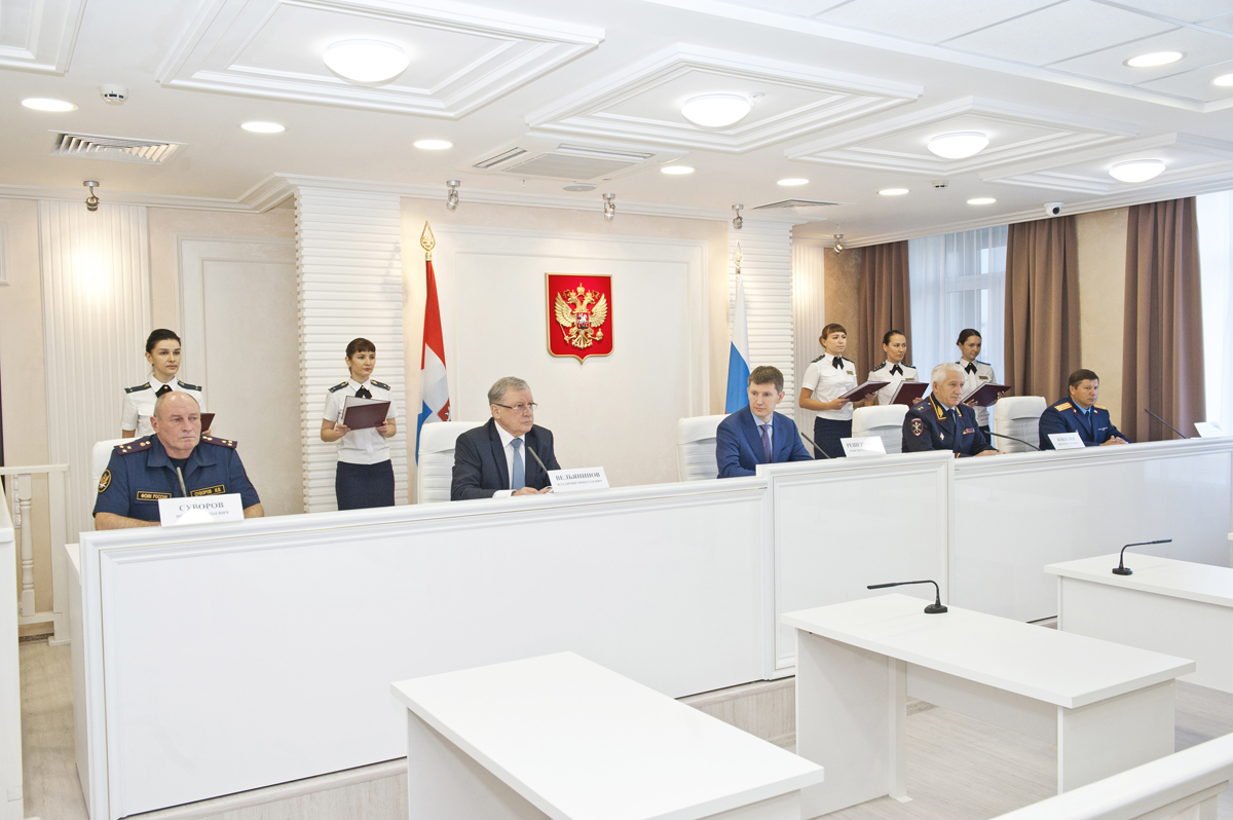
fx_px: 1061
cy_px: 410
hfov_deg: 60.3
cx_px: 616
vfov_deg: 42.3
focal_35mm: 31
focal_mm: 31
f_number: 5.6
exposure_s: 1/125
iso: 1250
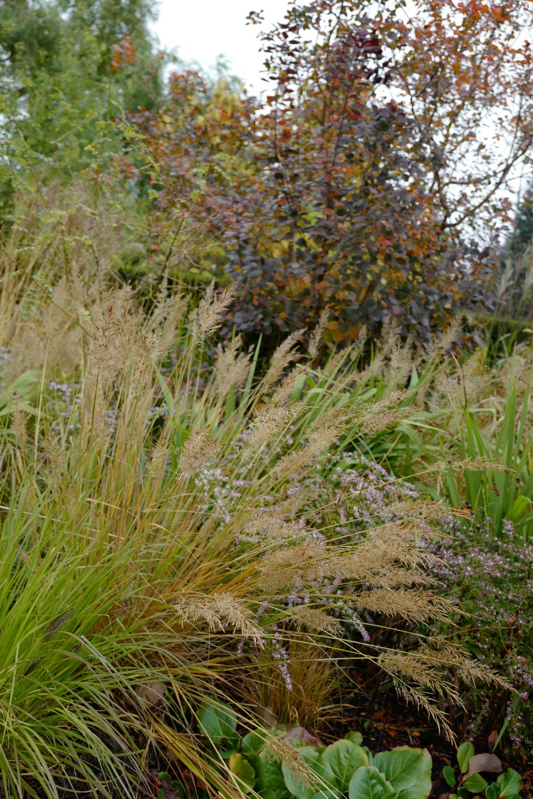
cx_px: 266
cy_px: 400
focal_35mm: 28
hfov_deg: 46.4
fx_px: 622
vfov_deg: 65.5
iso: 800
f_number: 2.8
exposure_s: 1/1250
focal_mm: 28
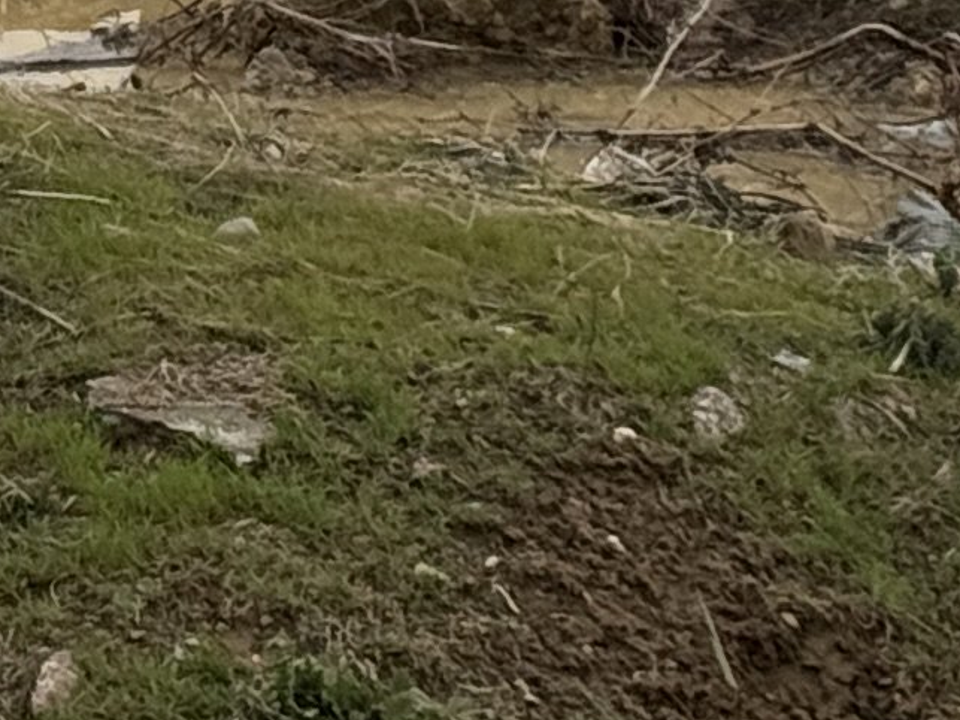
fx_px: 8346
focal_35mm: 301
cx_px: -1253
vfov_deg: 4.8
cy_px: -804
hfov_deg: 6.3
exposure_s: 1/4310
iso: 64
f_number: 1.78
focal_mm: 6.76
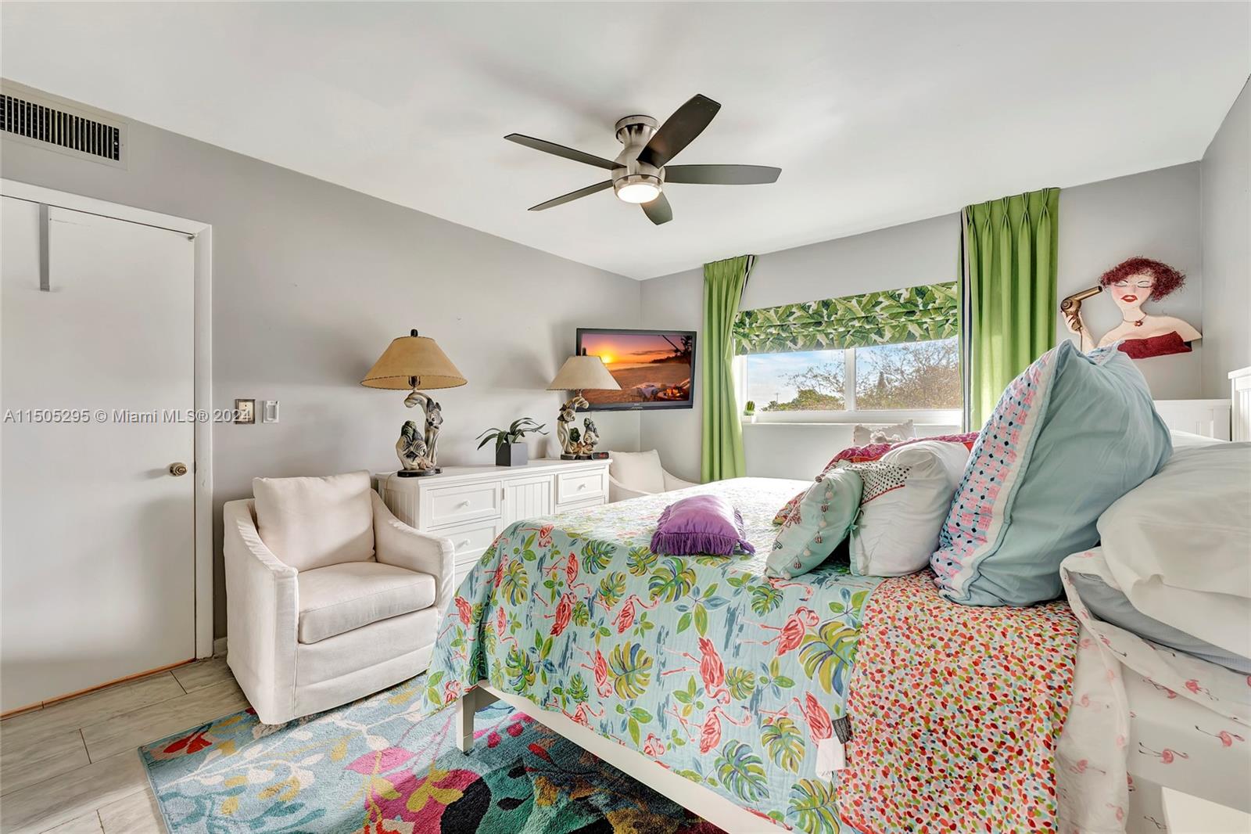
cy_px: 417
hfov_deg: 100.4
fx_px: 521
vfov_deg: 77.3
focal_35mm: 15
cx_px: 626
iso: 200
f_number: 8
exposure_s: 1/3.33
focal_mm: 15
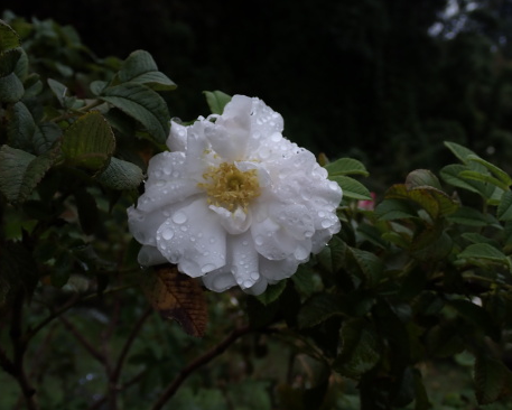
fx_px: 713
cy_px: 209
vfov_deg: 32.1
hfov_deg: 39.5
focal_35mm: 47
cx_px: 259
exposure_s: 1/400
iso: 100
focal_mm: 7.84
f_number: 4
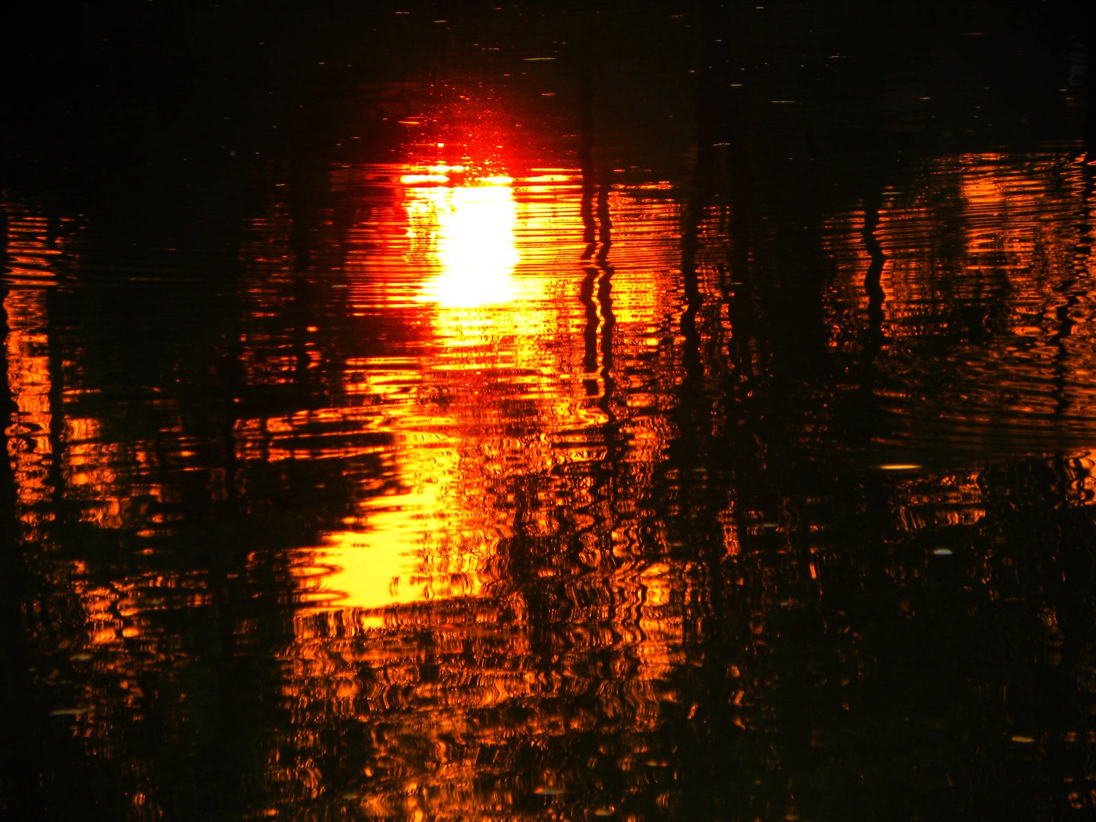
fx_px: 11936
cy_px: 411
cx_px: 548
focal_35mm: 377
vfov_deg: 3.9
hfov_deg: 5.3
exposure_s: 1/122
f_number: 5
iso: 64
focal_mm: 67.2
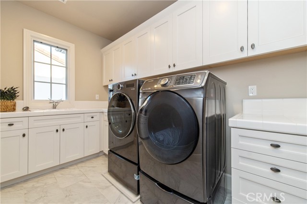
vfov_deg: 81.1
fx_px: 119
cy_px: 102
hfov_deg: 104.3
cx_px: 154
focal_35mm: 14
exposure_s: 1/60
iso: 320
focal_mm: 14
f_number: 4
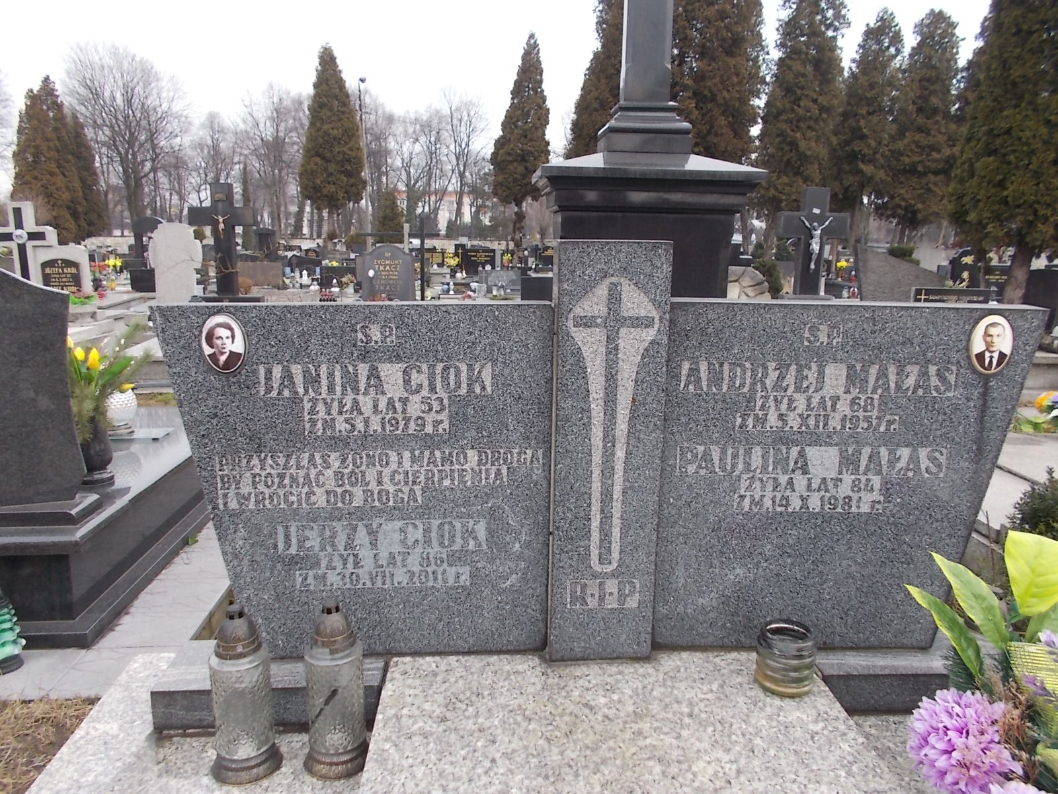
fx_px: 795
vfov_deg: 53.1
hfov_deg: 67.3
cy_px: 397
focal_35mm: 26
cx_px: 529
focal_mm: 4.6
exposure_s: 1/250
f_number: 3.2
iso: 80
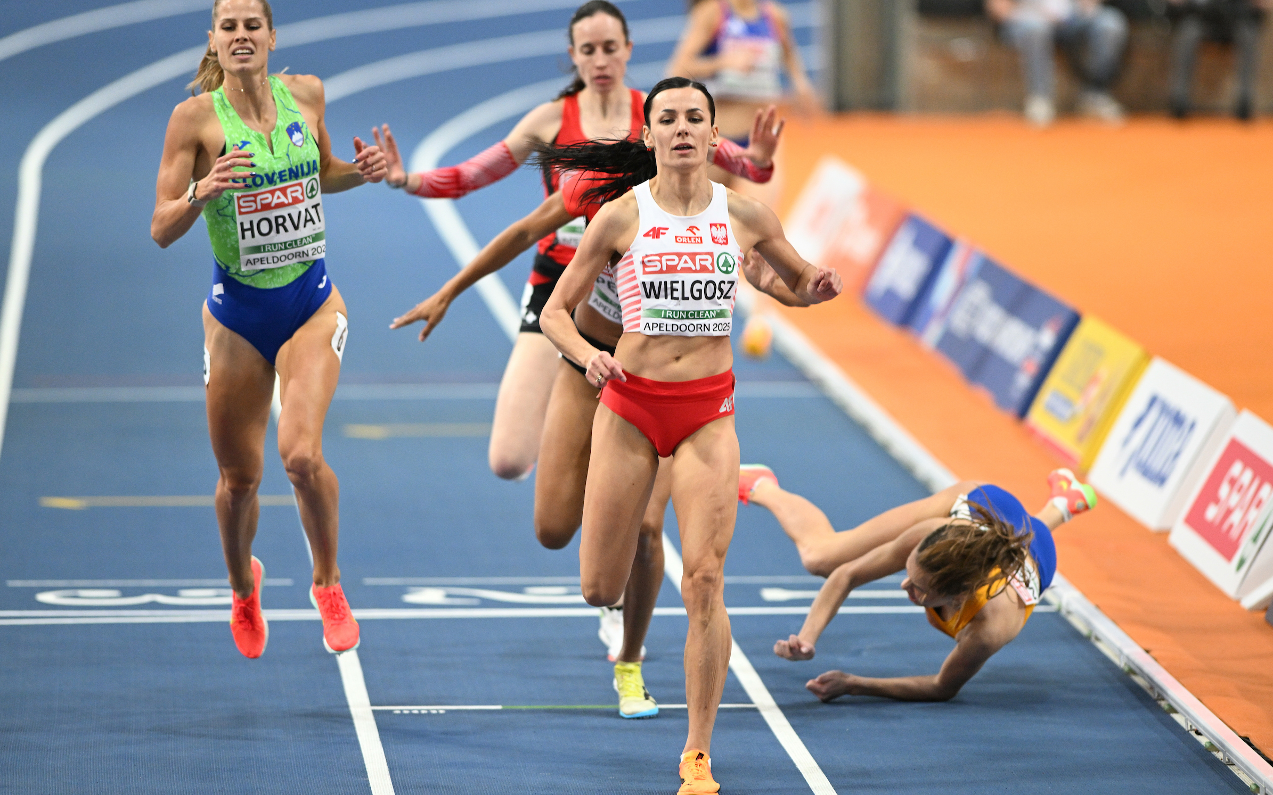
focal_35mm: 307
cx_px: 637
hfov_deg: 6.8
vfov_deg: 4.3
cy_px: 398
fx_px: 10651
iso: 3200
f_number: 3.2
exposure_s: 1/1600
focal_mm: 300
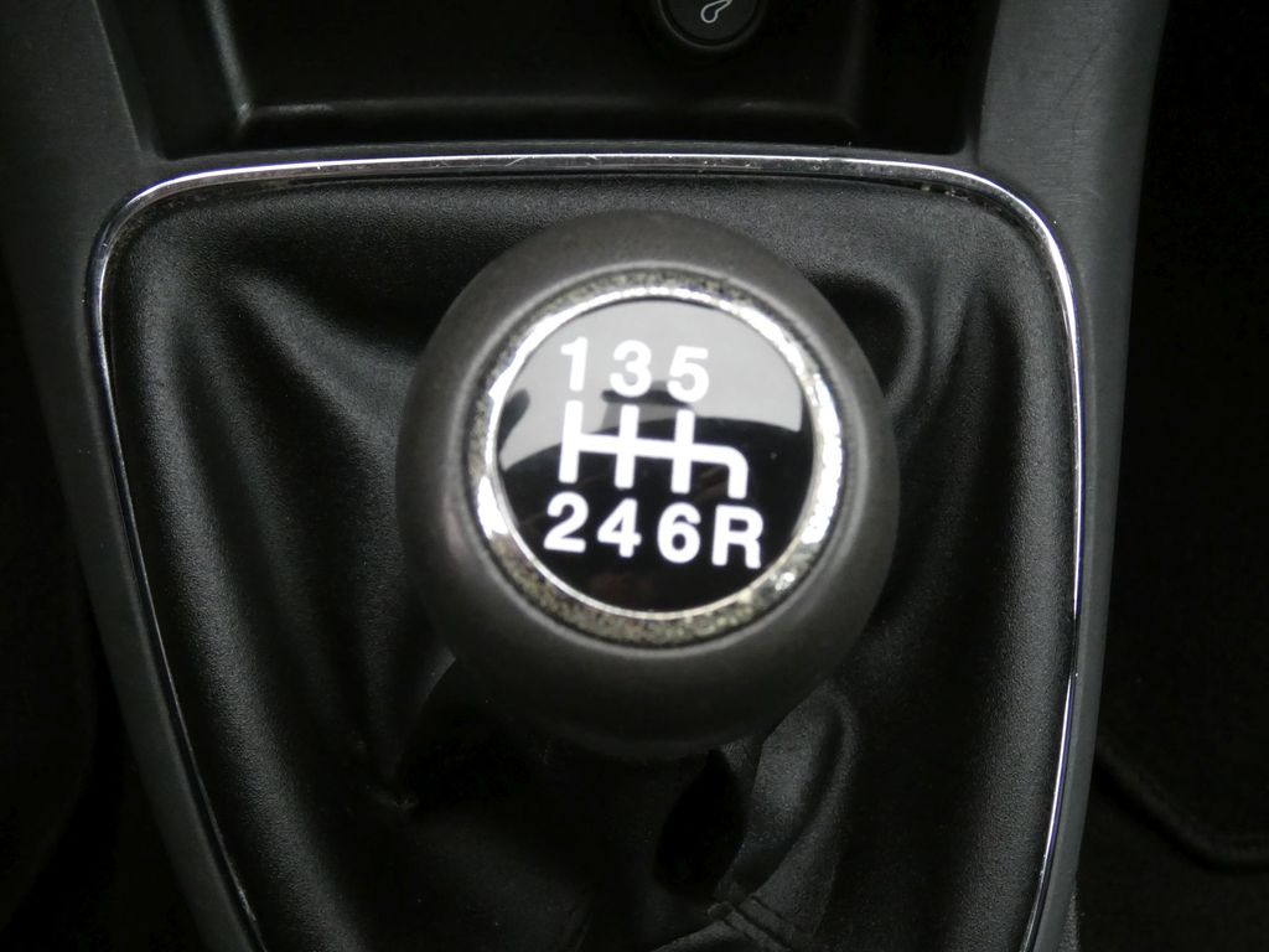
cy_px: 476
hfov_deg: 43.9
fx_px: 1576
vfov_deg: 33.6
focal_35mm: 43
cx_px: 634
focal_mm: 7.8
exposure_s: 1/80
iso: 640
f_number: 5
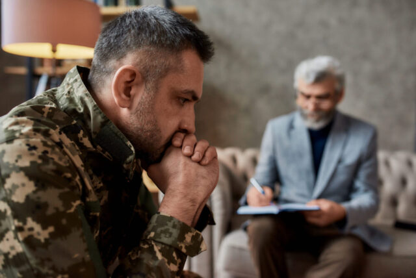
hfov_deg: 54.4
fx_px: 405
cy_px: 139
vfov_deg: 37.9
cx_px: 208
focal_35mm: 35
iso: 640
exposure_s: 1/160
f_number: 2.5
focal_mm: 35
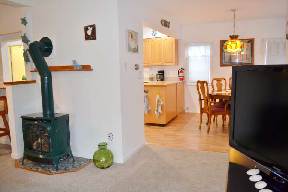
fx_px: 216
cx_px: 144
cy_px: 96
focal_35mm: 27
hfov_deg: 67.4
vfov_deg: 47.9
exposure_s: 1/60
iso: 900
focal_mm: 18
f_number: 3.5
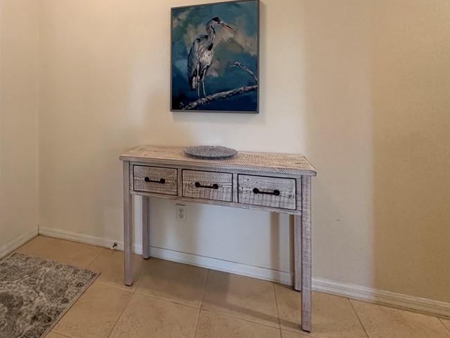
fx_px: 286
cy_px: 96
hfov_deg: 73.7
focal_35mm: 22
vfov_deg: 58.7
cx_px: 144
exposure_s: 1/60
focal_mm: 2.22
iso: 320
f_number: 2.2
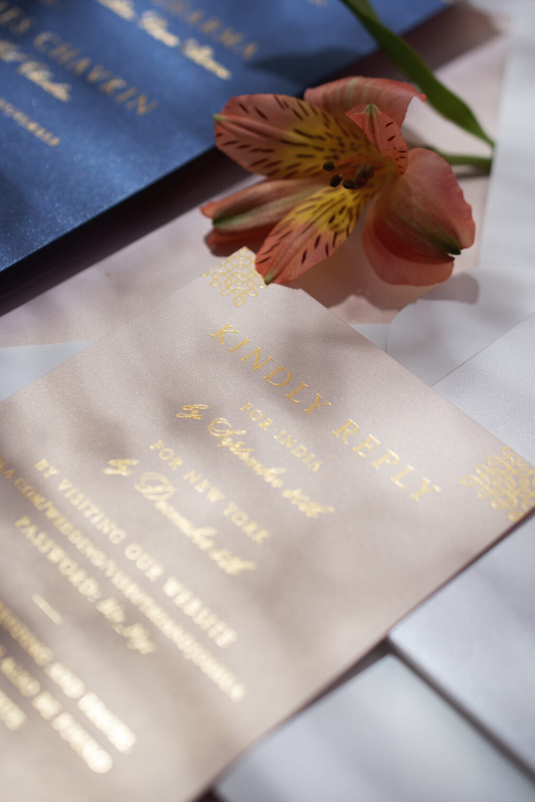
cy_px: 395
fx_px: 1360
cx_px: 271
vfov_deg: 32.9
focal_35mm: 61
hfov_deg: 22.3
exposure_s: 1/125
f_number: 4
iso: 100
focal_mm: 40
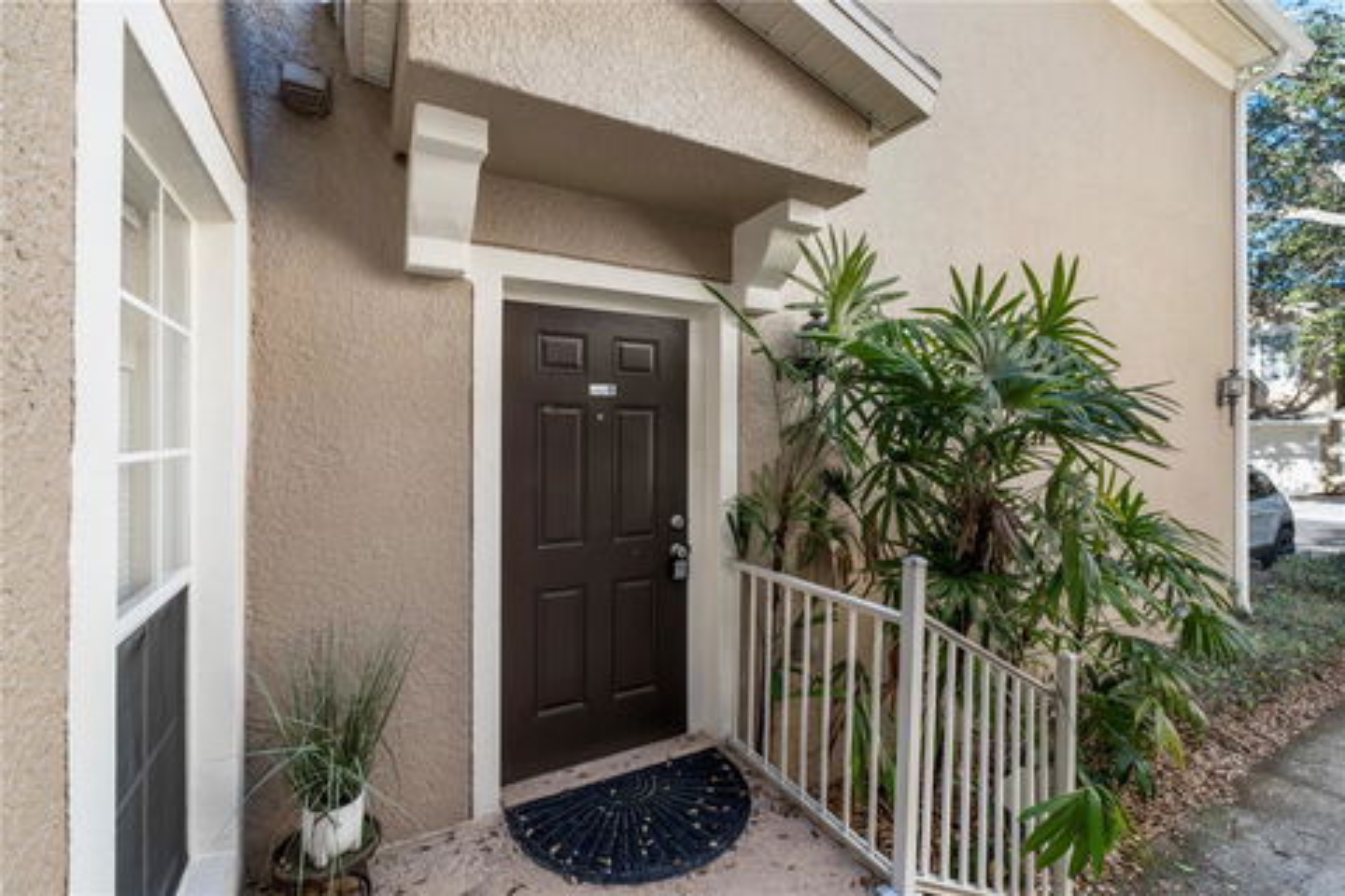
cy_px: 448
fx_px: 560
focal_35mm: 15
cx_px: 672
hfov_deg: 100.4
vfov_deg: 77.3
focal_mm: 10
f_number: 11
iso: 320
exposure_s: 1/50
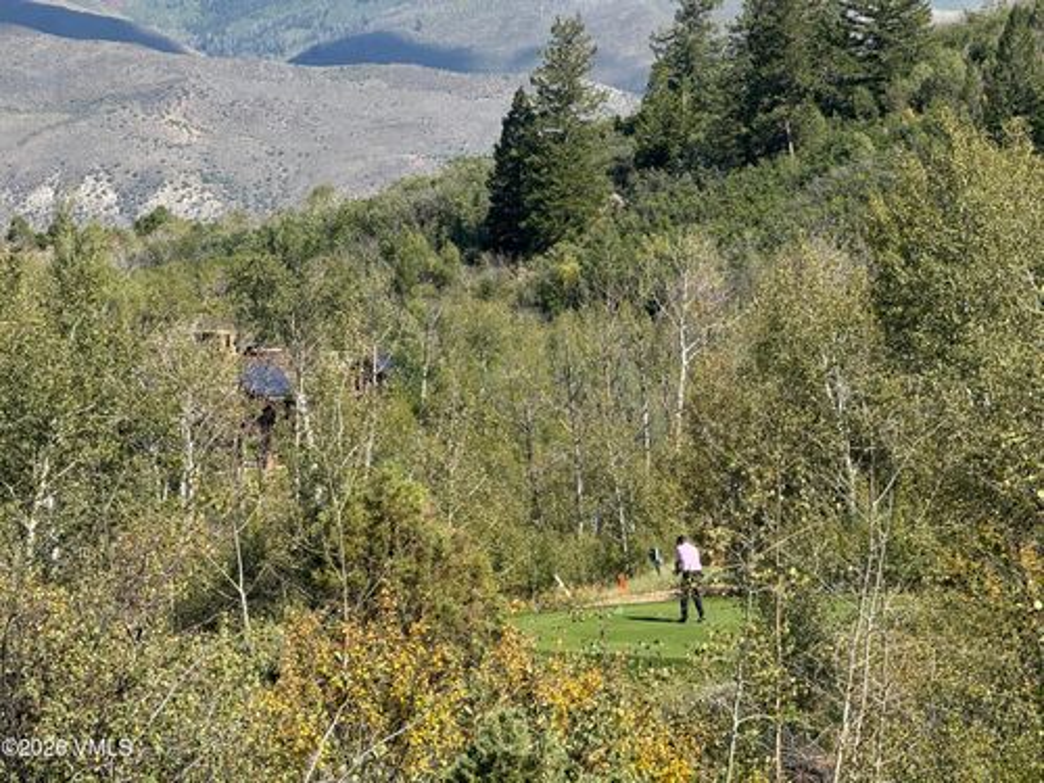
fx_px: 3619
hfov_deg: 16.4
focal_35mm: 120
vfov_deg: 12.3
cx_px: 522
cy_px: 392
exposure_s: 1/903
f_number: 2.8
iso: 50
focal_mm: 15.66
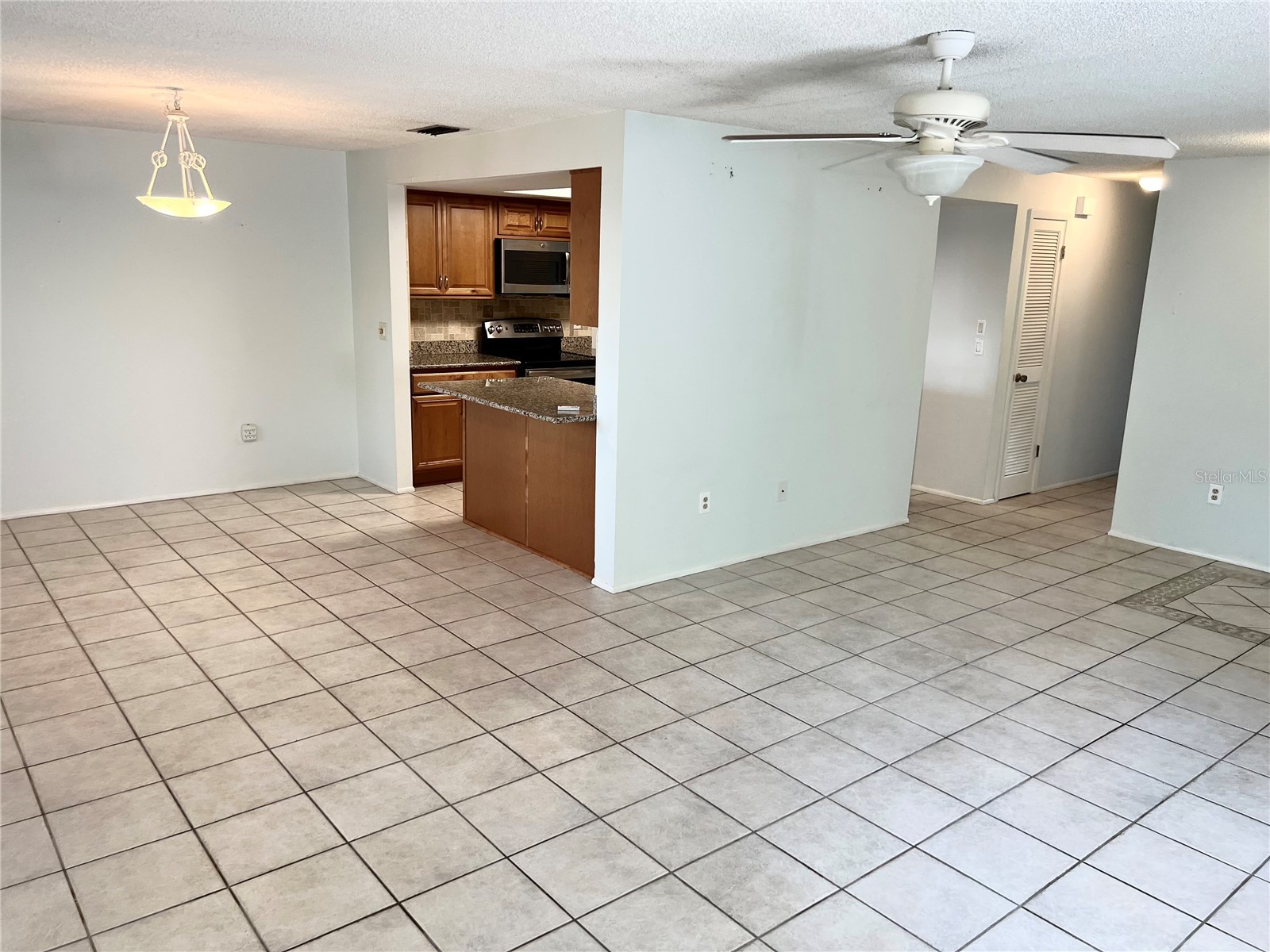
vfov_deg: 53.1
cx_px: 635
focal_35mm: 26
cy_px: 476
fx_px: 954
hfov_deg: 67.3
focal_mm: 5.7
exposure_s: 1/120
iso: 125
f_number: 1.5
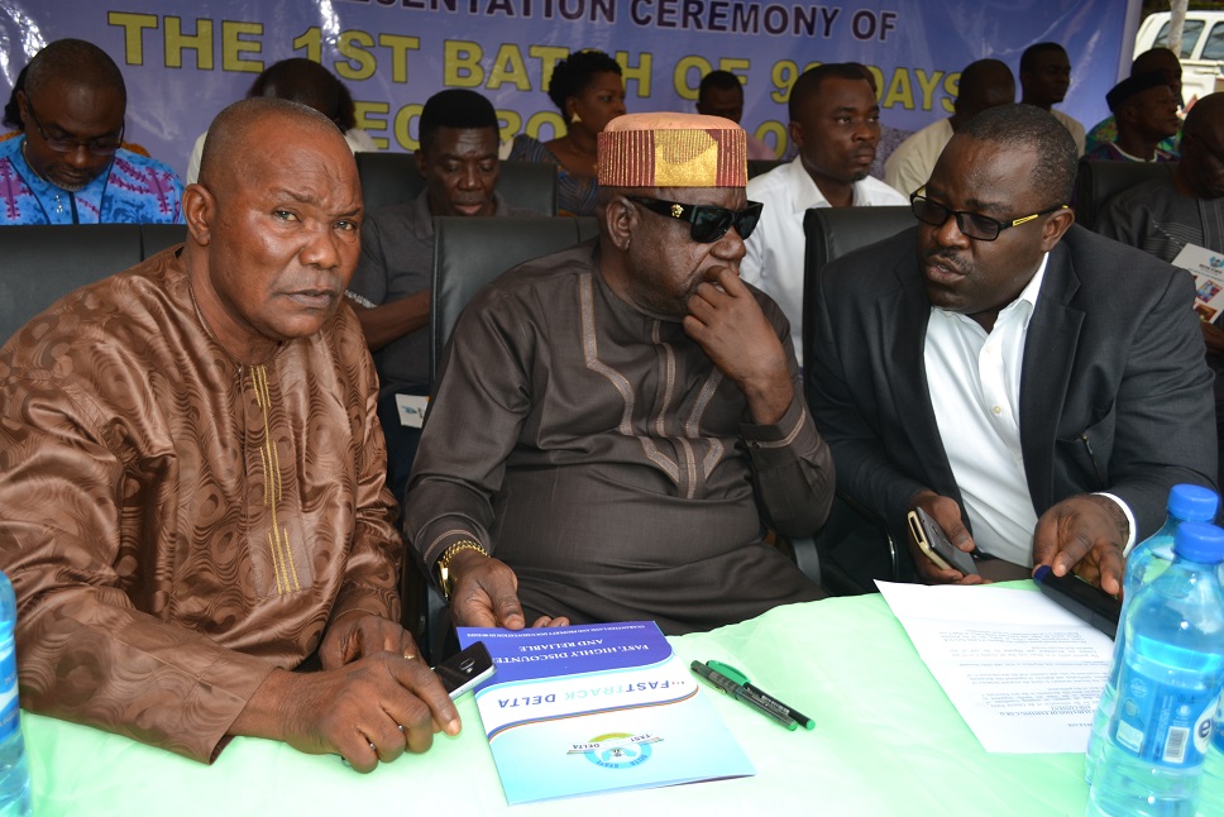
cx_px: 612
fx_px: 1122
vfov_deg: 40.0
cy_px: 408
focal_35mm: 33
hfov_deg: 57.2
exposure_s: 1/200
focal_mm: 22
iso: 100
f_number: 4
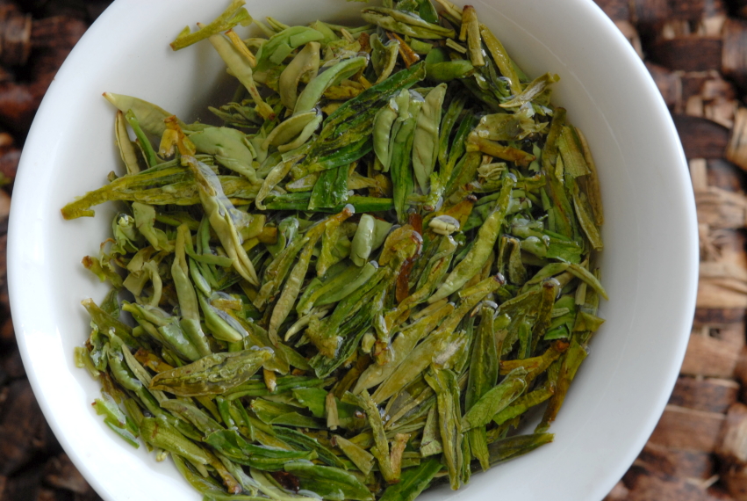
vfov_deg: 8.7
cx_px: 374
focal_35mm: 158
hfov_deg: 13.0
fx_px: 3273
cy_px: 250
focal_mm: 105
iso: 400
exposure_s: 1/80
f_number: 14
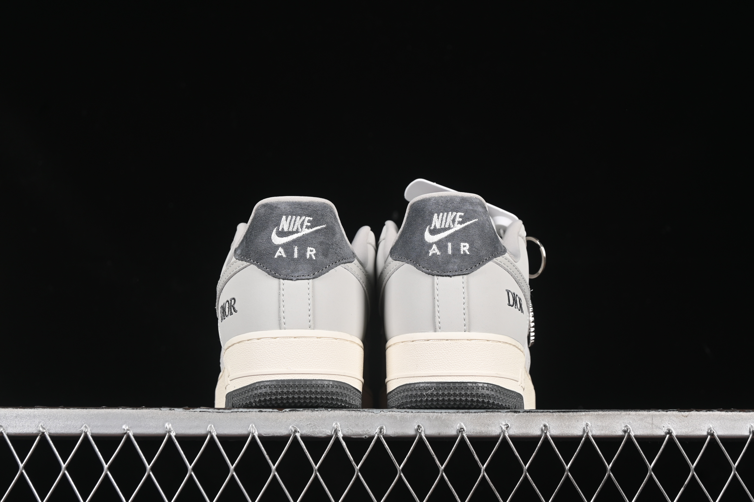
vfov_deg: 18.2
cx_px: 377
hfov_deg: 27.0
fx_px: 1571
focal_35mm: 75
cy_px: 251
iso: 160
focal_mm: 50
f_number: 7.1
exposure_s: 1/60
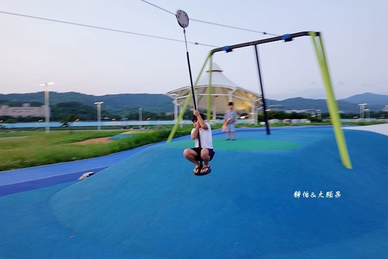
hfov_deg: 73.8
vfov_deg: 53.1
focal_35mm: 24
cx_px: 194
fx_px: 259
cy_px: 130
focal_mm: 9
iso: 160
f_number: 2.8
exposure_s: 1/30
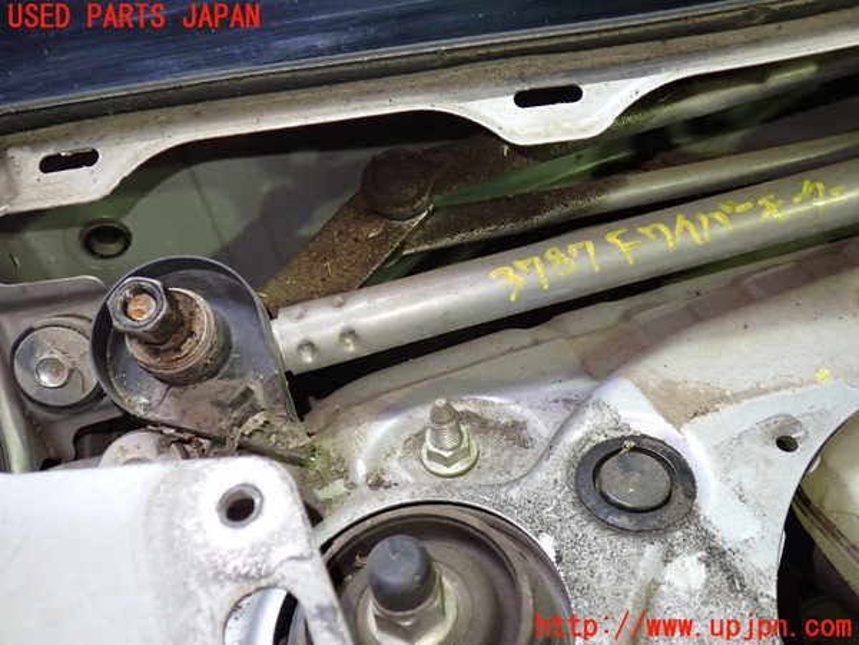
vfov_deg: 46.8
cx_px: 430
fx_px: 744
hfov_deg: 60.0
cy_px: 322
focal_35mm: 30
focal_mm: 5.4
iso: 320
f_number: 2.3
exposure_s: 1/30
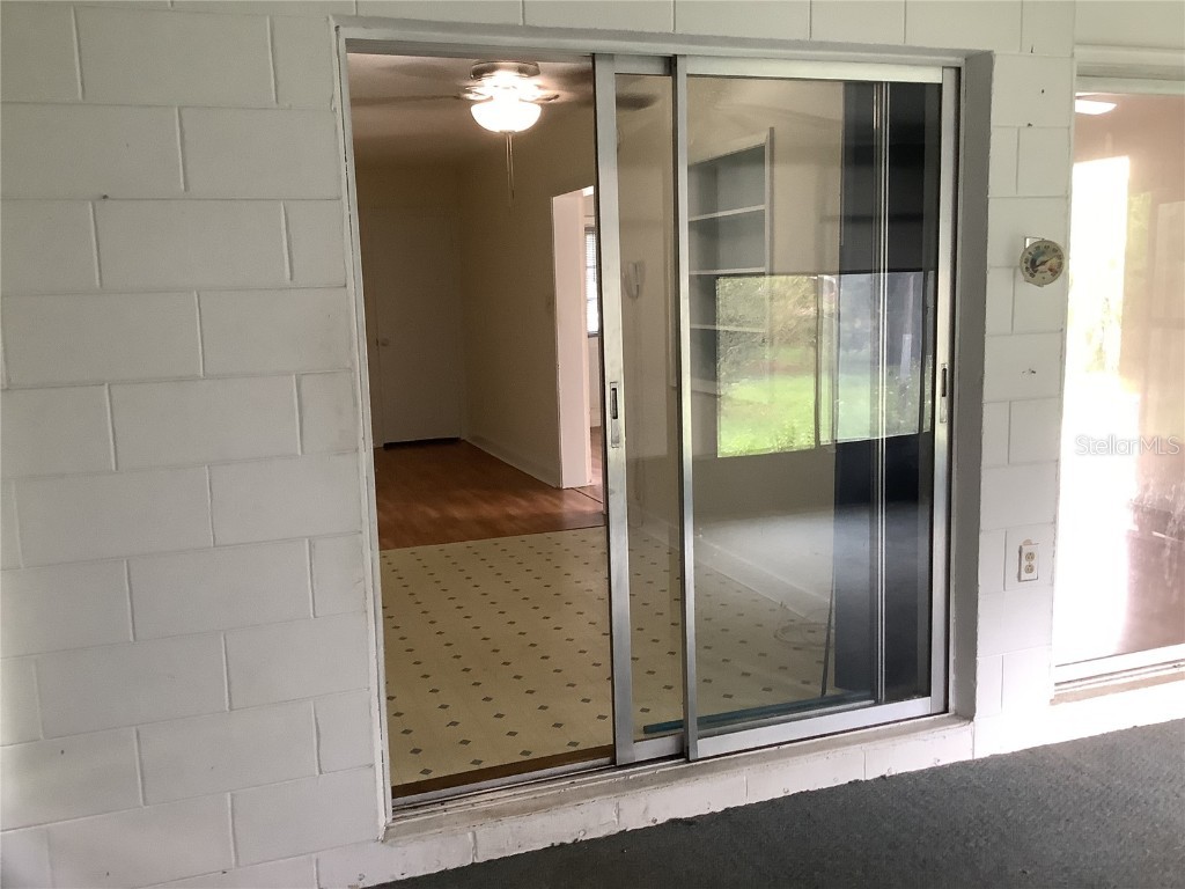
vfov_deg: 45.4
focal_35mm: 31
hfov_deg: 58.4
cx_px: 592
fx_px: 1061
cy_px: 444
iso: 200
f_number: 2.4
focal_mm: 3.3
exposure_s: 1/50
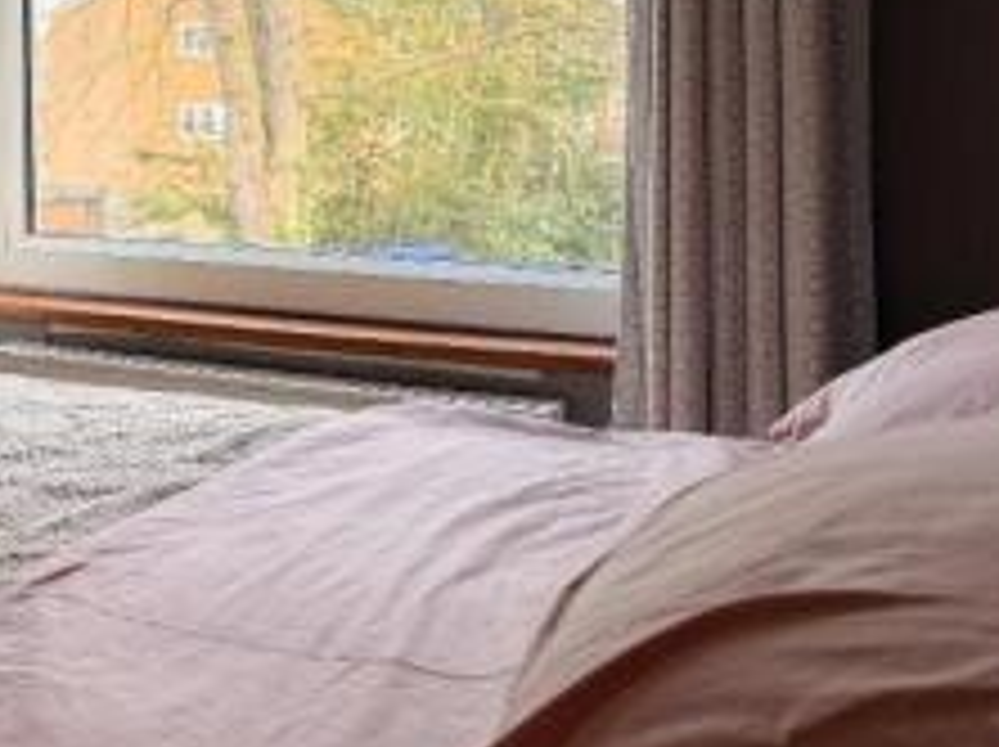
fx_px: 1816
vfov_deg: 22.6
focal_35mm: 63
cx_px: -290
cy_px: 56
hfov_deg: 26.3
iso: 80
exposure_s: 1/100
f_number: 1.78
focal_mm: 6.76
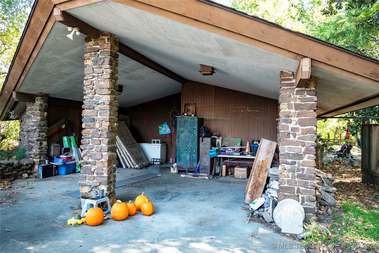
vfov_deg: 53.1
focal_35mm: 24
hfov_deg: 73.7
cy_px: 126
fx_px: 253
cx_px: 190
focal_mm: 16
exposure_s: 1/160
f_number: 4
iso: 800
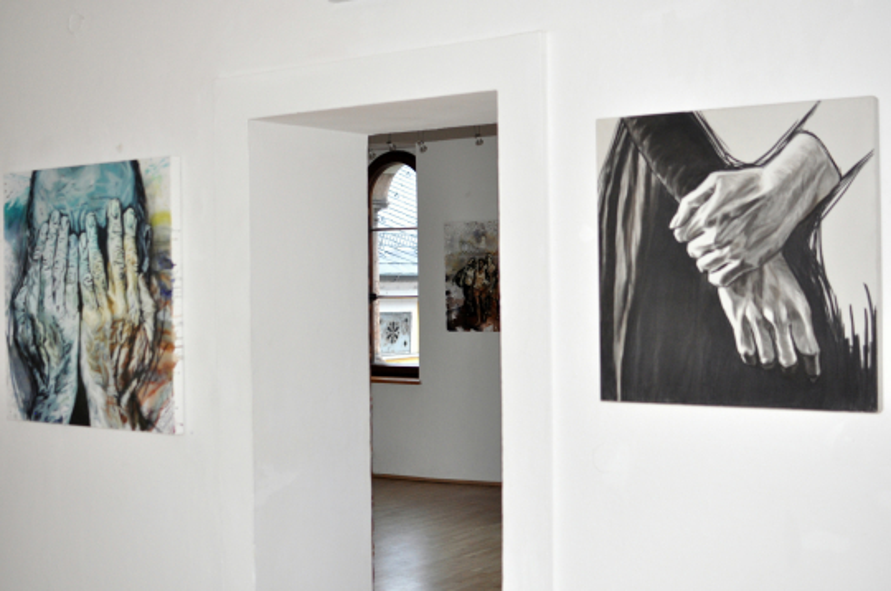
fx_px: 1297
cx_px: 446
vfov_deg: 25.7
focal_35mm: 52
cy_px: 296
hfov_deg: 37.9
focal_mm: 35
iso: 800
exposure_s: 1/60
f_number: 2.8
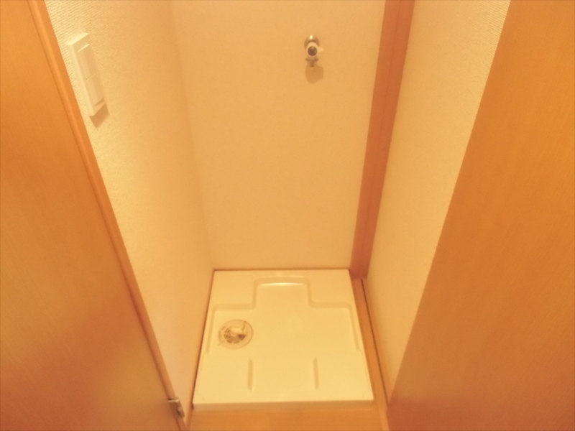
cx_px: 288
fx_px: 399
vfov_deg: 56.8
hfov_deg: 71.6
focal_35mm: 24
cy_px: 216
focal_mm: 4.24
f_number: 3
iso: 800
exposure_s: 1/30
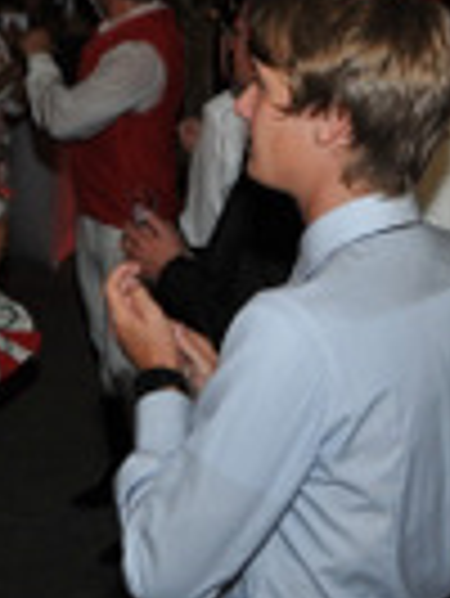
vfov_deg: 21.0
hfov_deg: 15.8
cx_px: -18
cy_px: 108
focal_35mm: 92
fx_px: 1589
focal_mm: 17
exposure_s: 1/30
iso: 450
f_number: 5
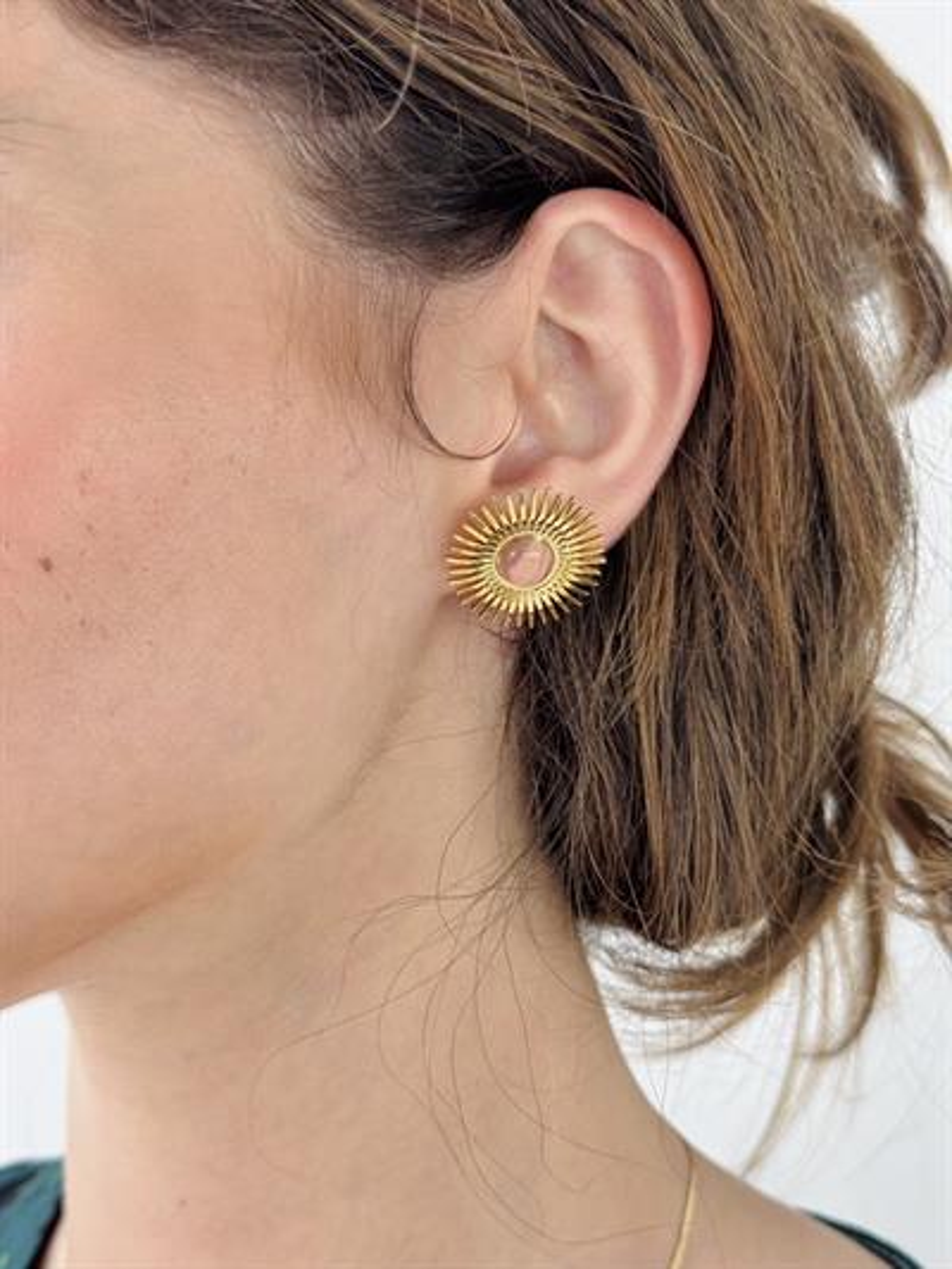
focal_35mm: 48
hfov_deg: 30.3
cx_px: 476
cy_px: 634
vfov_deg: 39.6
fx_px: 1759
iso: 64
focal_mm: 6.76
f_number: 1.78
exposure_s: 1/157
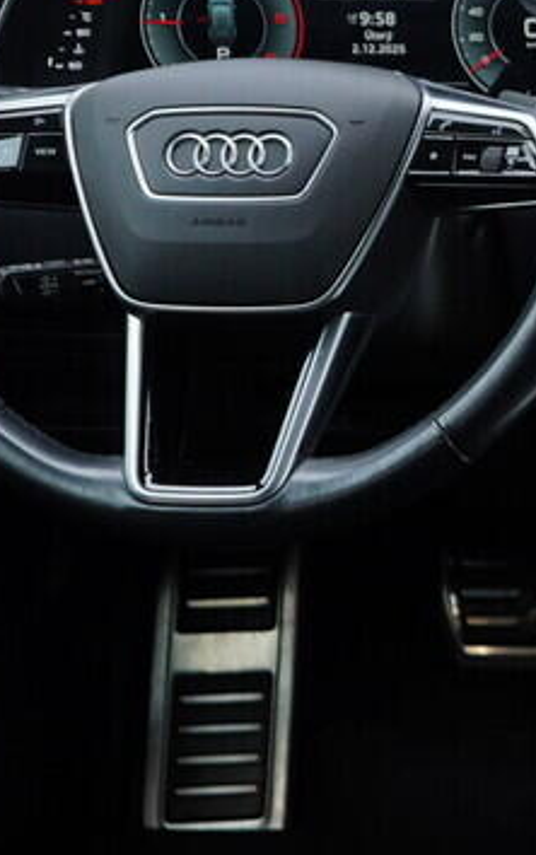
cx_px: 1048
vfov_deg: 19.4
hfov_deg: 11.3
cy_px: 153
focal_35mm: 106
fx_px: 2471
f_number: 3.2
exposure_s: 1/50
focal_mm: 24
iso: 125
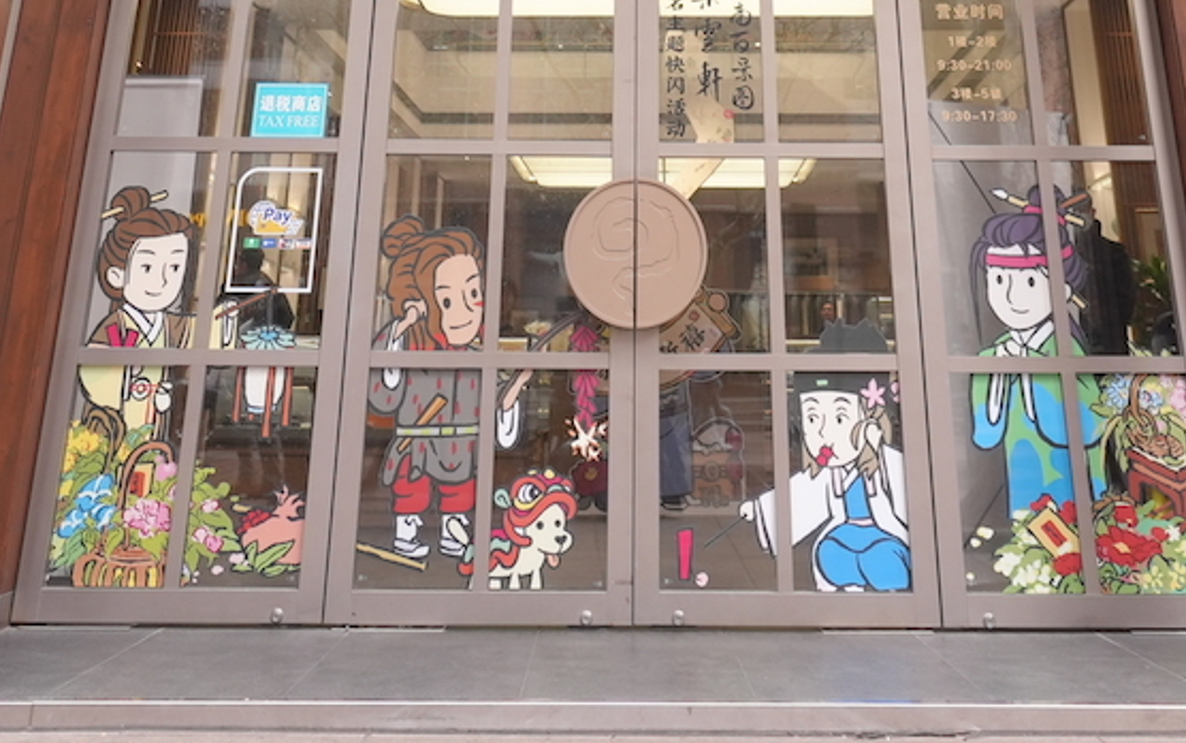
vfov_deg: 24.3
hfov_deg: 45.2
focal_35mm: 44
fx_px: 1423
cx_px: 629
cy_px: -301
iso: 640
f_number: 5
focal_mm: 16
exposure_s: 1/160
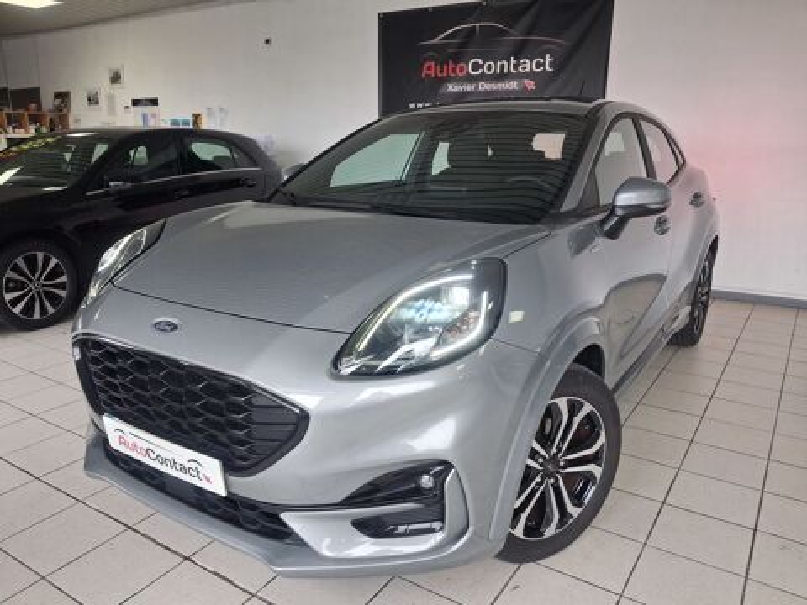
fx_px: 629
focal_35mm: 27
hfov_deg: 65.3
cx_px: 404
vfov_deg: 51.4
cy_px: 302
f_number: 1.8
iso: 250
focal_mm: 4
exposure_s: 1/50
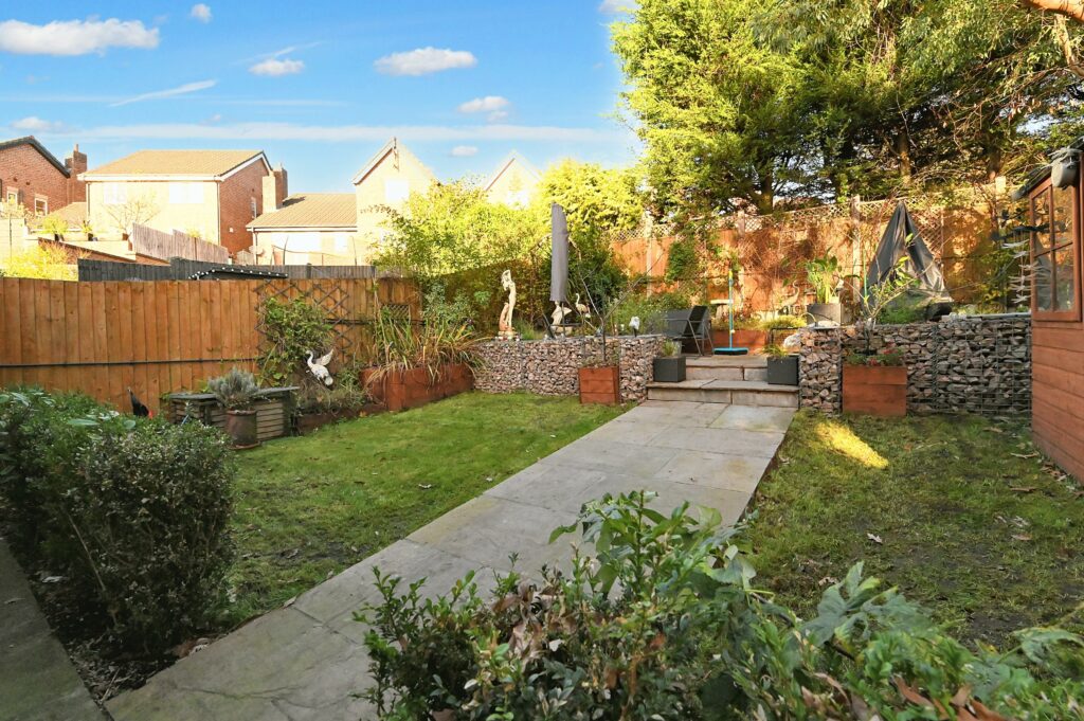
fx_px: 451
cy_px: 360
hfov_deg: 100.4
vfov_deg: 77.2
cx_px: 542
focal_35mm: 15
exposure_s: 1/1250
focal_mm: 15
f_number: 10
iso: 6400
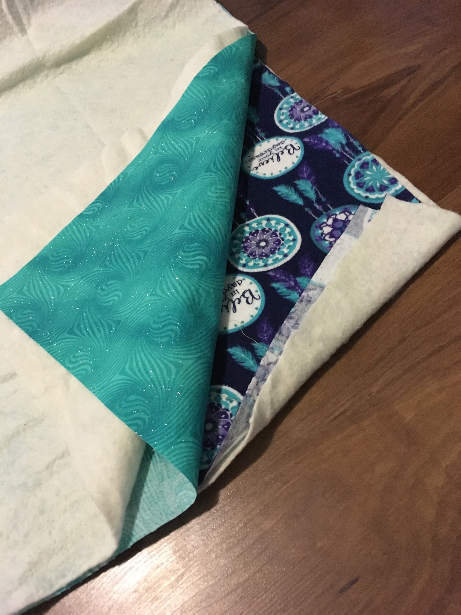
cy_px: 308
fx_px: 515
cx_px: 230
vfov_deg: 61.7
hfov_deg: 48.2
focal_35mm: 29
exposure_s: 1/15
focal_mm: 4.15
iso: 250
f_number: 2.2
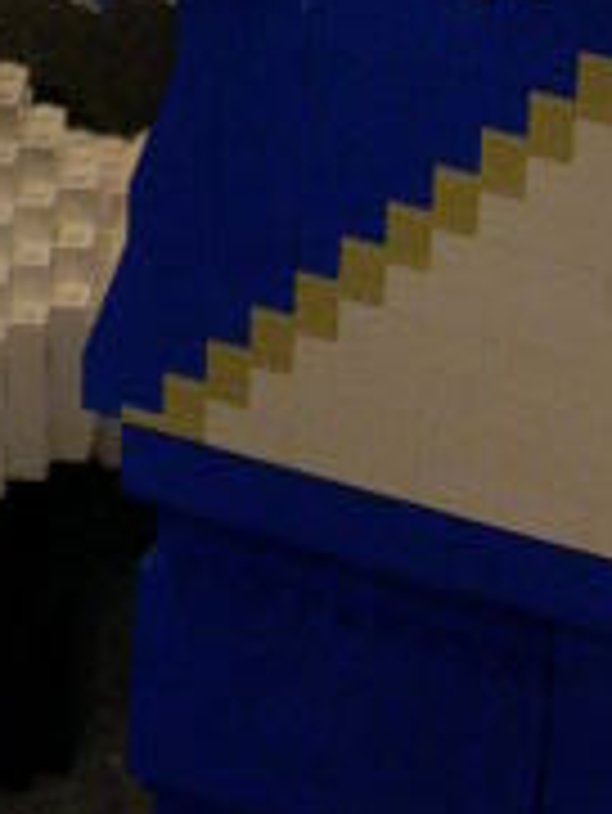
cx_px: -688
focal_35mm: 230
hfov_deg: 6.3
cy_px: -238
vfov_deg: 8.5
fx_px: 5415
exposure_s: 1/90.8
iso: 400
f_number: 3.2
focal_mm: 11.1
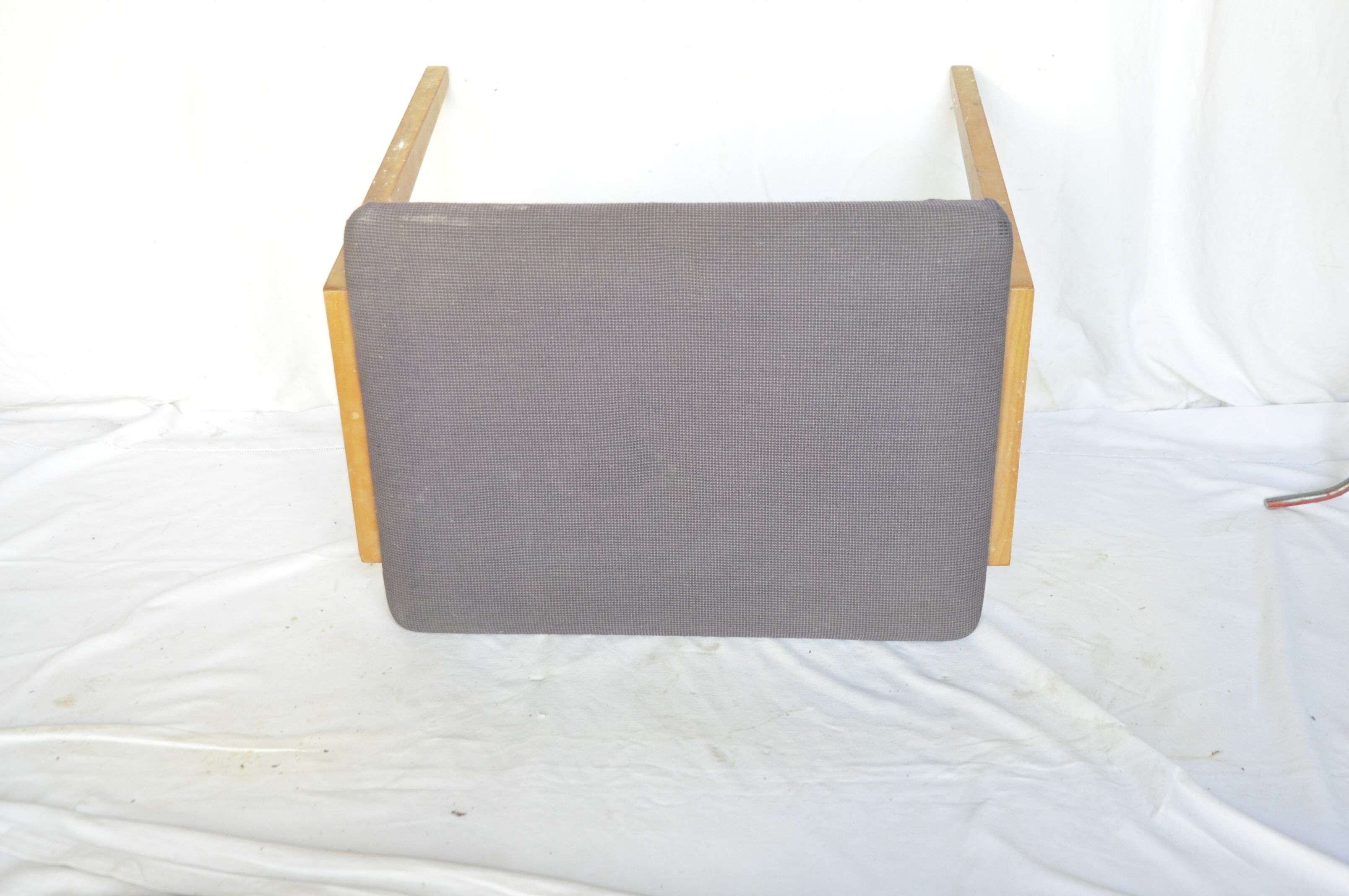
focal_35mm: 39
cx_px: 674
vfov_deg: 34.1
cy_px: 448
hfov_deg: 49.6
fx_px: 1460
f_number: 3.8
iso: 1600
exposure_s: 1/60
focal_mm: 26
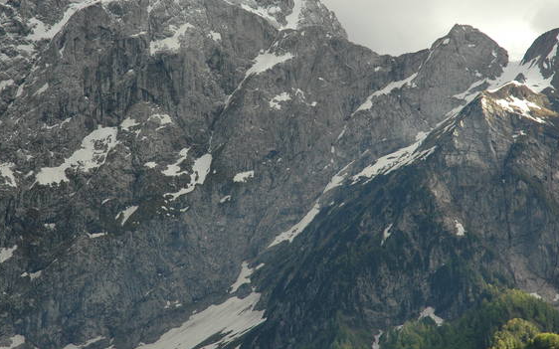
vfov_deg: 9.6
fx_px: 2087
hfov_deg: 15.3
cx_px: 236
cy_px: 119
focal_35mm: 137
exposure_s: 1/200
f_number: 7.1
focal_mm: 70
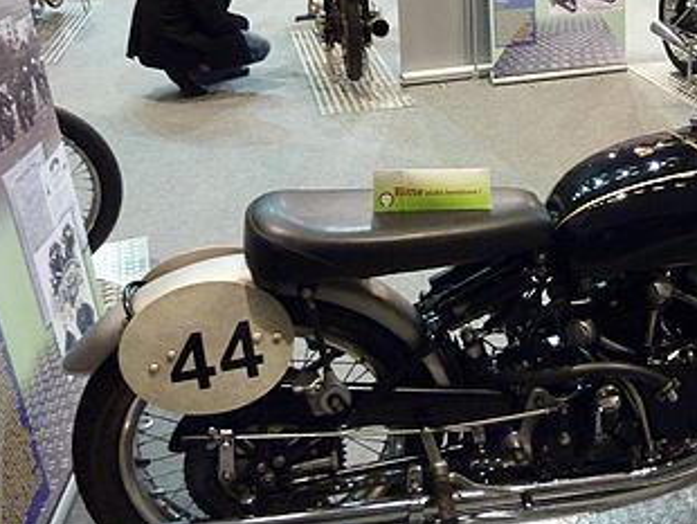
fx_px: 866
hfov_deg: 41.5
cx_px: 579
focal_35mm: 43
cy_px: 139
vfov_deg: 33.1
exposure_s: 1/25
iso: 400
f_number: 3.3
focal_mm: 4.1
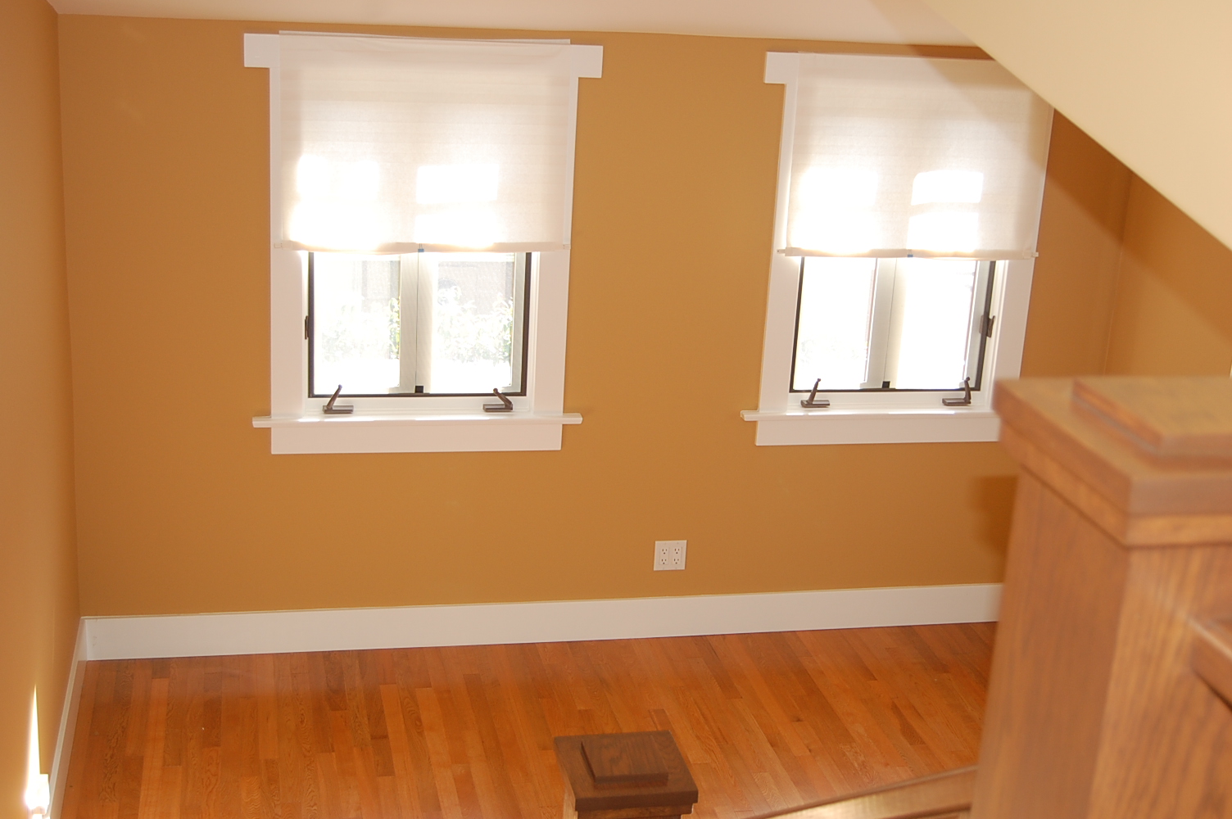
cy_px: 410
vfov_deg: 28.0
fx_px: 1641
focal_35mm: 48
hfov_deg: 41.1
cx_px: 616
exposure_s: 1/80
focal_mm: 32
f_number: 4.5
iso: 400
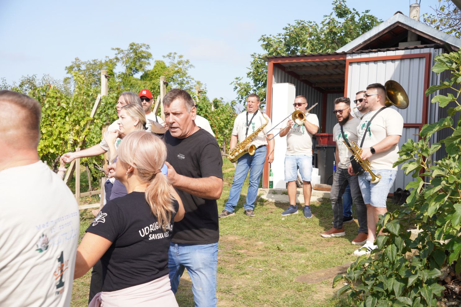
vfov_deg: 29.3
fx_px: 588
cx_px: 230
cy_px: 154
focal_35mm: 46
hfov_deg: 42.8
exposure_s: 1/320
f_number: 5
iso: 100
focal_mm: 30.6
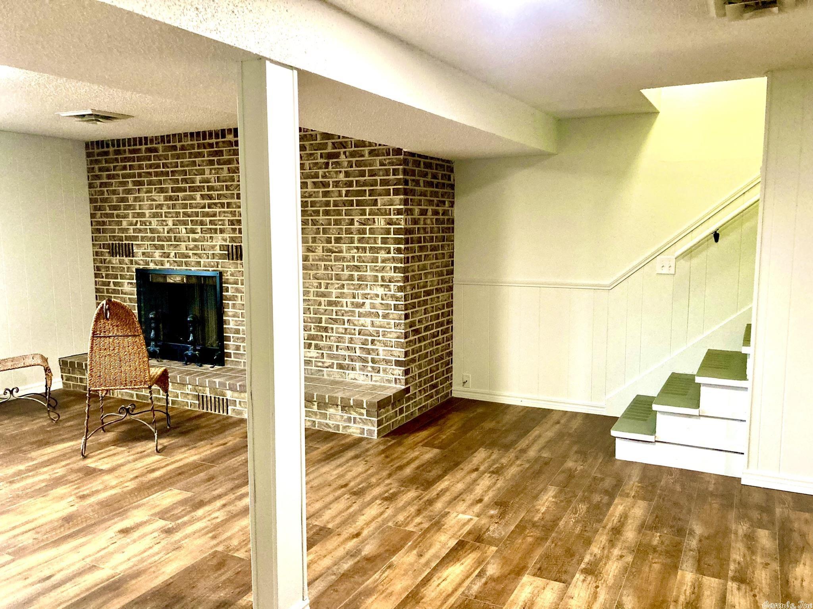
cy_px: 304
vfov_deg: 49.7
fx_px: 658
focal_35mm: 28
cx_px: 406
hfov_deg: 63.4
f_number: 1.8
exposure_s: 1/60
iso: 320
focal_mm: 3.99
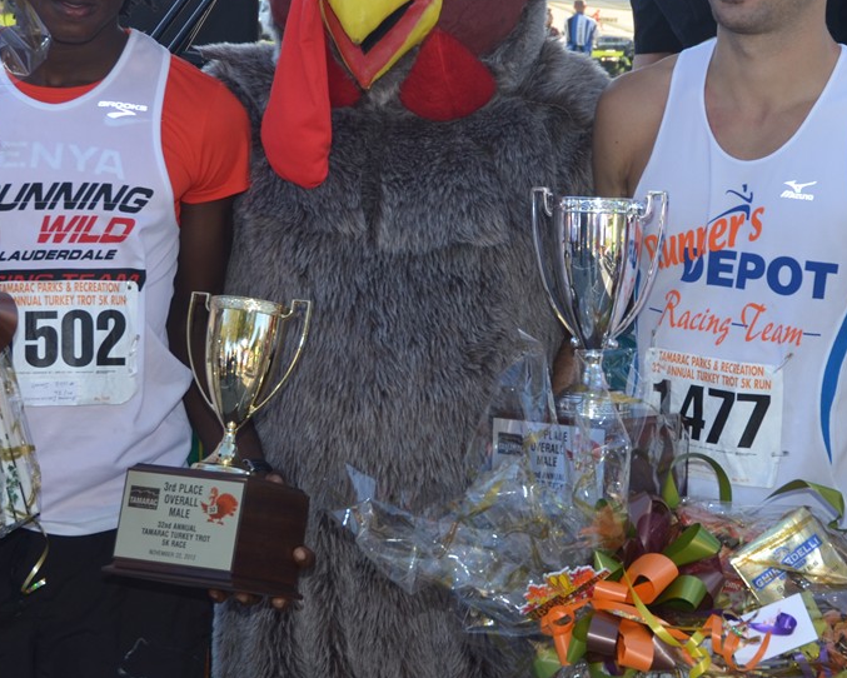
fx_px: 2383
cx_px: 606
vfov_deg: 16.2
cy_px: 233
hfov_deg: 20.0
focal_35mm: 95
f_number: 5
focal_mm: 31
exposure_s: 1/250
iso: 160
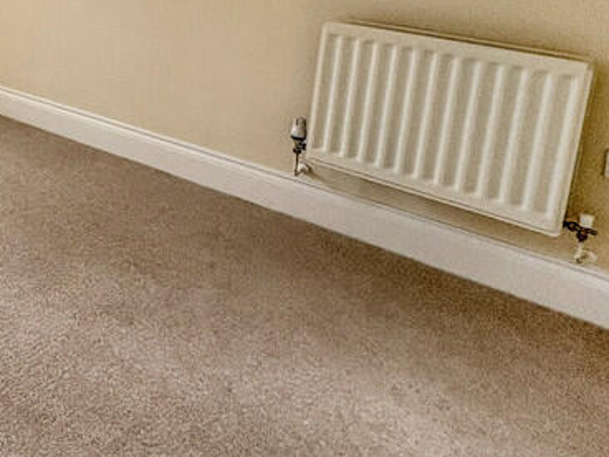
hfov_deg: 34.7
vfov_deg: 32.9
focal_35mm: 39
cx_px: -170
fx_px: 686
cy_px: -30
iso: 200
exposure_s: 1/99
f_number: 2.2
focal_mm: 2.22
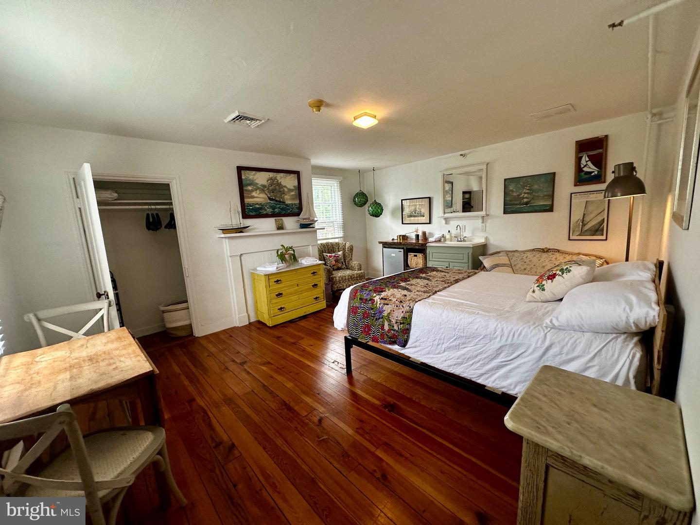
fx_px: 283
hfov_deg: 102.1
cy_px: 262
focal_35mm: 14
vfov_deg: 85.7
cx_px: 350
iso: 160
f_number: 2.2
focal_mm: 2.22
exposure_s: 1/120
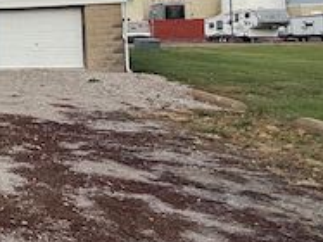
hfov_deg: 26.3
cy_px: 29
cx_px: -183
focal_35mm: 48
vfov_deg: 29.1
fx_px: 448
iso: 50
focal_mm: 2.22
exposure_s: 1/514
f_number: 2.2
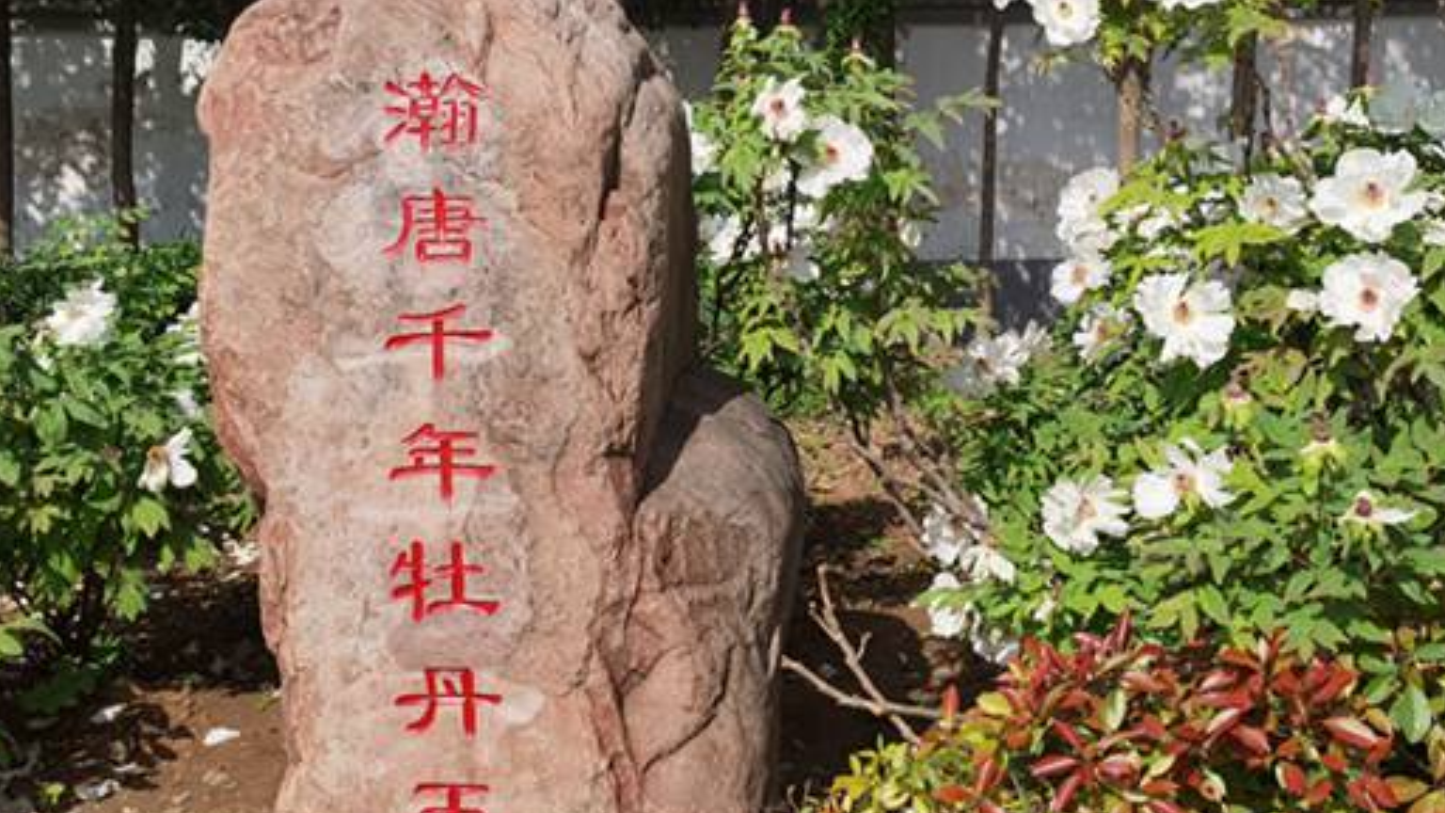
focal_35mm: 46
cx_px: 827
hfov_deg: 44.5
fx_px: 1763
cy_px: 299
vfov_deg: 25.9
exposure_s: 1/5102
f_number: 1.9
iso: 50
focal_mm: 6.71
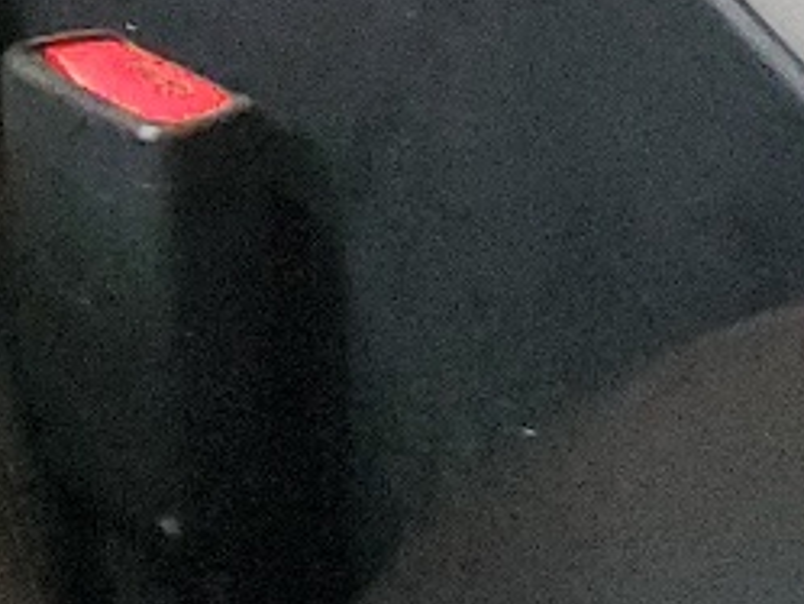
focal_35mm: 167
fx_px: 3881
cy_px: -1256
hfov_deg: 10.8
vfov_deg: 7.7
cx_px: -801
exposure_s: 1/15
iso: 637
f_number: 1.5
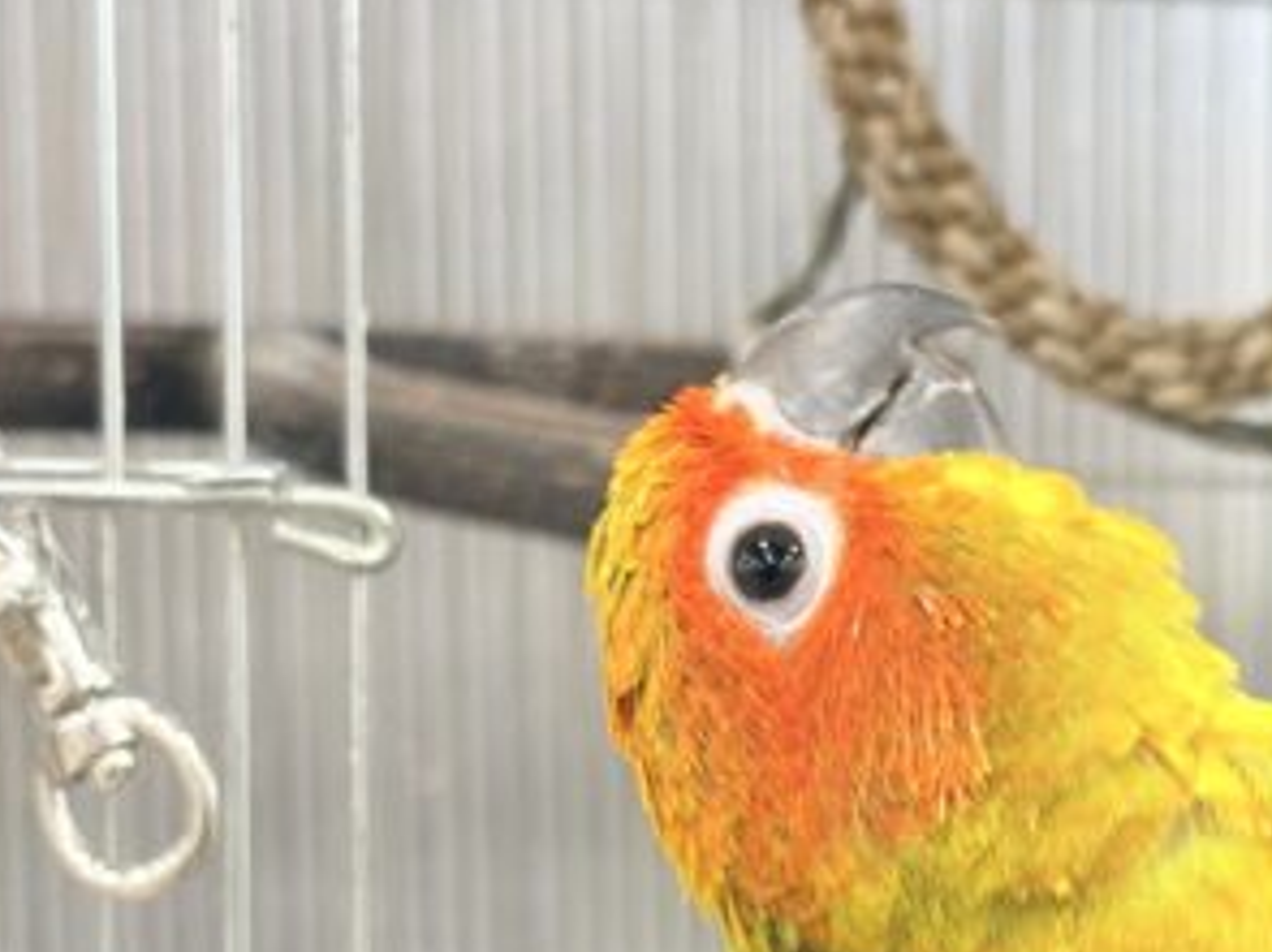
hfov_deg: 17.0
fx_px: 4151
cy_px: 939
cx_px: 1332
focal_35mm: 113
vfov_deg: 12.9
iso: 125
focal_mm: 5.96
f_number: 1.6
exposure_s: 1/50
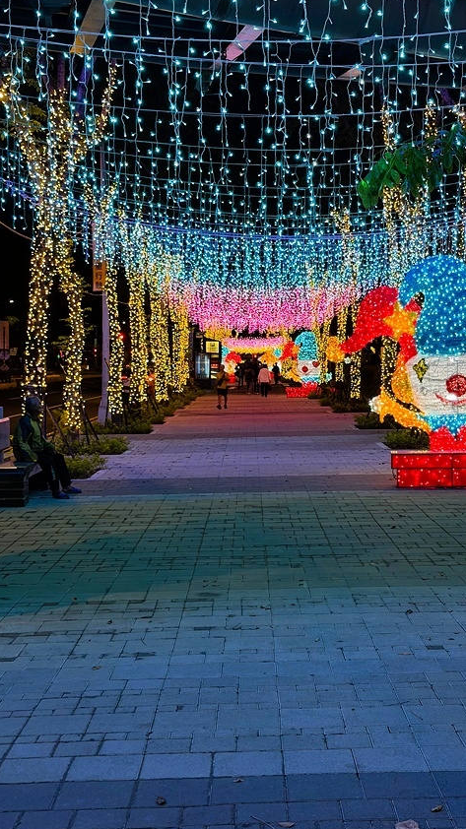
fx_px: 1165
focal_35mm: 53
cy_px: 413
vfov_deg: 39.2
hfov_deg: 22.5
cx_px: 297
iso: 125
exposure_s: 1/120
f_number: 1.78
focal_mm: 6.76
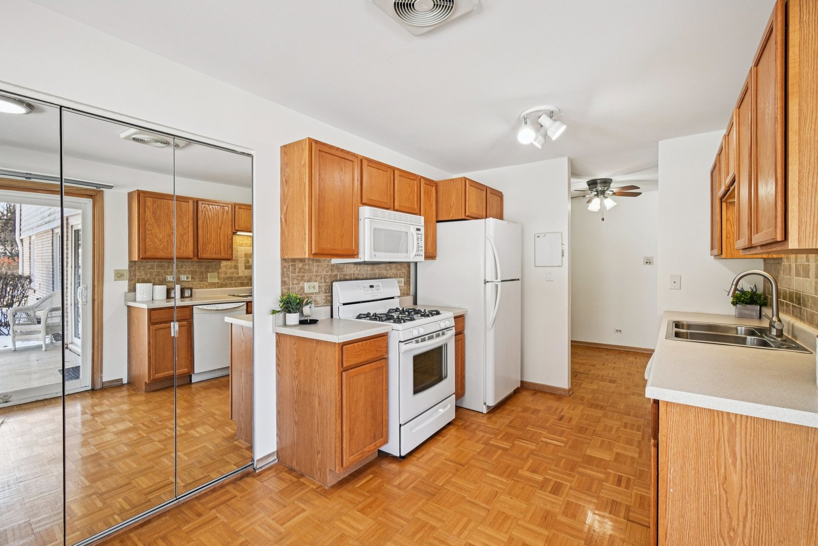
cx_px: 409
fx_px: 341
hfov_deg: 100.4
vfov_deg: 77.3
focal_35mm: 15
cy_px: 273
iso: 180
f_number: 8
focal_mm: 10
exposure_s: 1/15
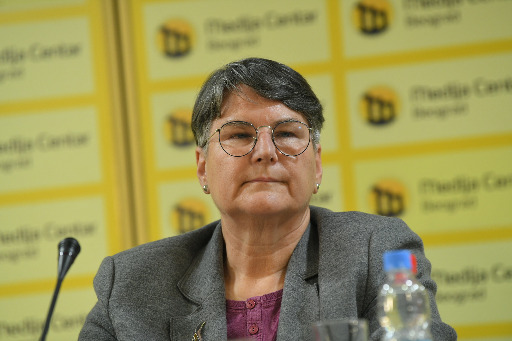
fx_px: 2844
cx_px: 256
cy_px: 170
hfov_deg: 10.3
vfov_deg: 6.9
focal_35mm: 200
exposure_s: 1/200
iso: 2000
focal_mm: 200
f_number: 4
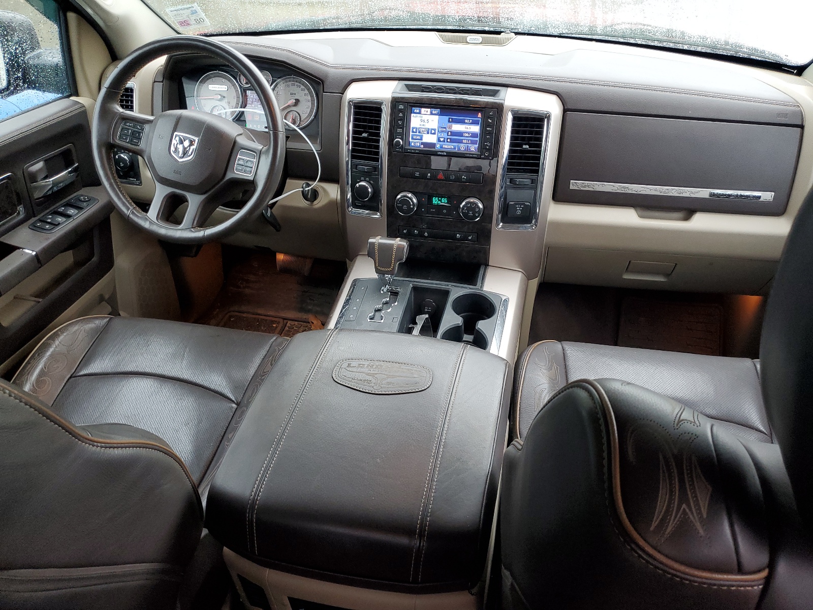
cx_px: 406
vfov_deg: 53.1
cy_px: 305
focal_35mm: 26
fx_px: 611
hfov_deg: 67.3
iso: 105
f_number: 1.5
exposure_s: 1/60.2
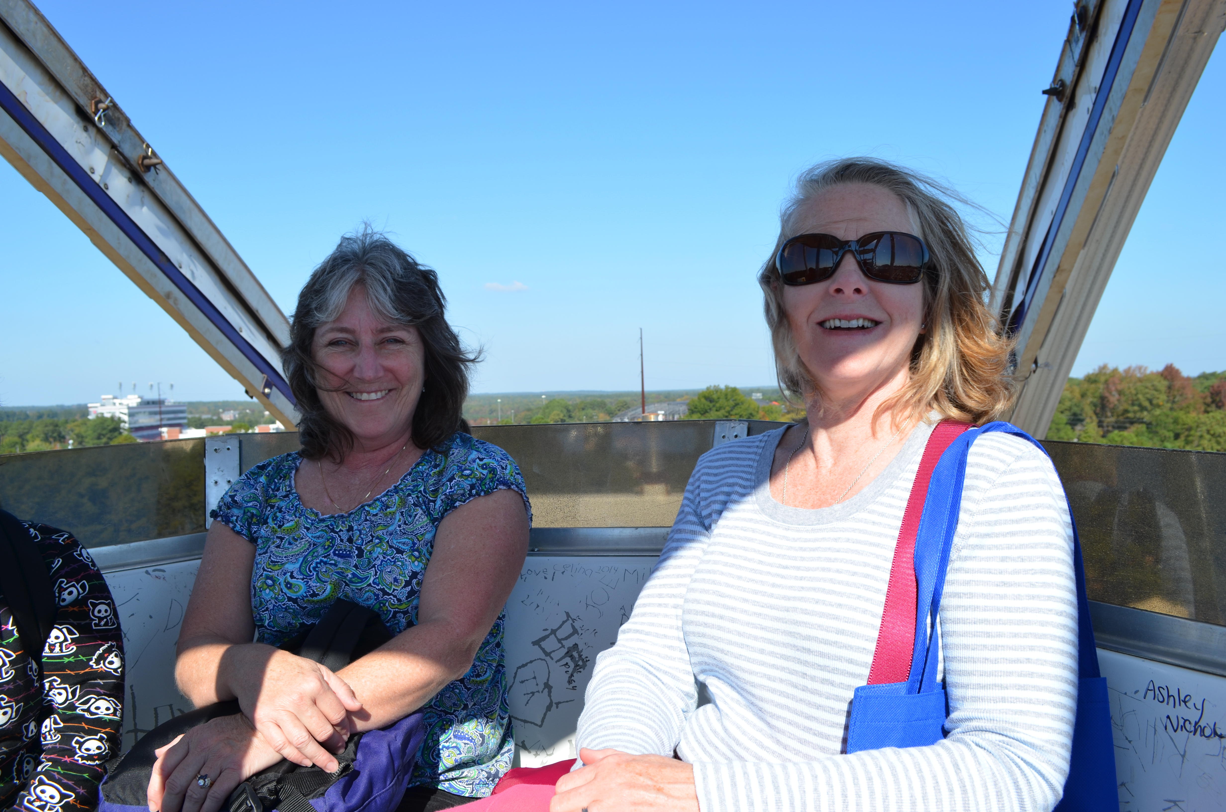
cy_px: 406
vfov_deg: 47.7
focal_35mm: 27
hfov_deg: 67.5
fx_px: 918
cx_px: 613
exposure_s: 1/250
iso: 125
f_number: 8
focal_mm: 18
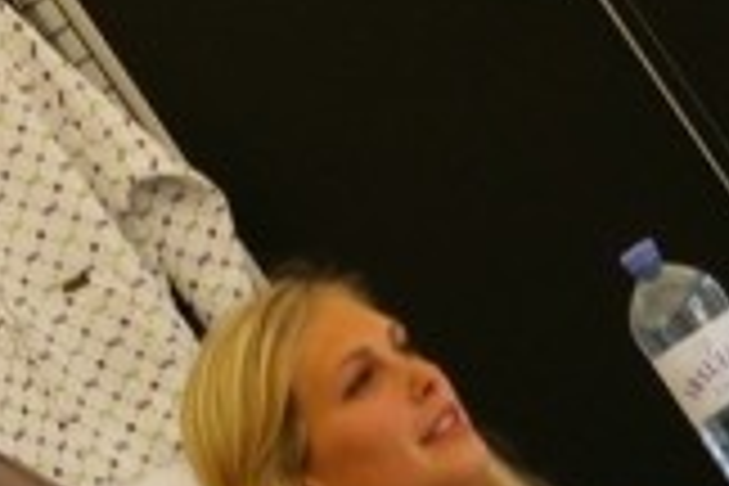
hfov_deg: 5.0
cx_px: 486
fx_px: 8271
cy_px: 664
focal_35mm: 408
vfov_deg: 3.4
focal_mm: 55
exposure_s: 1/90
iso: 200
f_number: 8
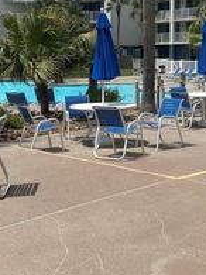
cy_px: 99
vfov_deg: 30.1
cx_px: 107
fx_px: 508
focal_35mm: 64
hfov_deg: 22.9
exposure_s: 1/5025
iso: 32
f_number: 1.8
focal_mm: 4.25
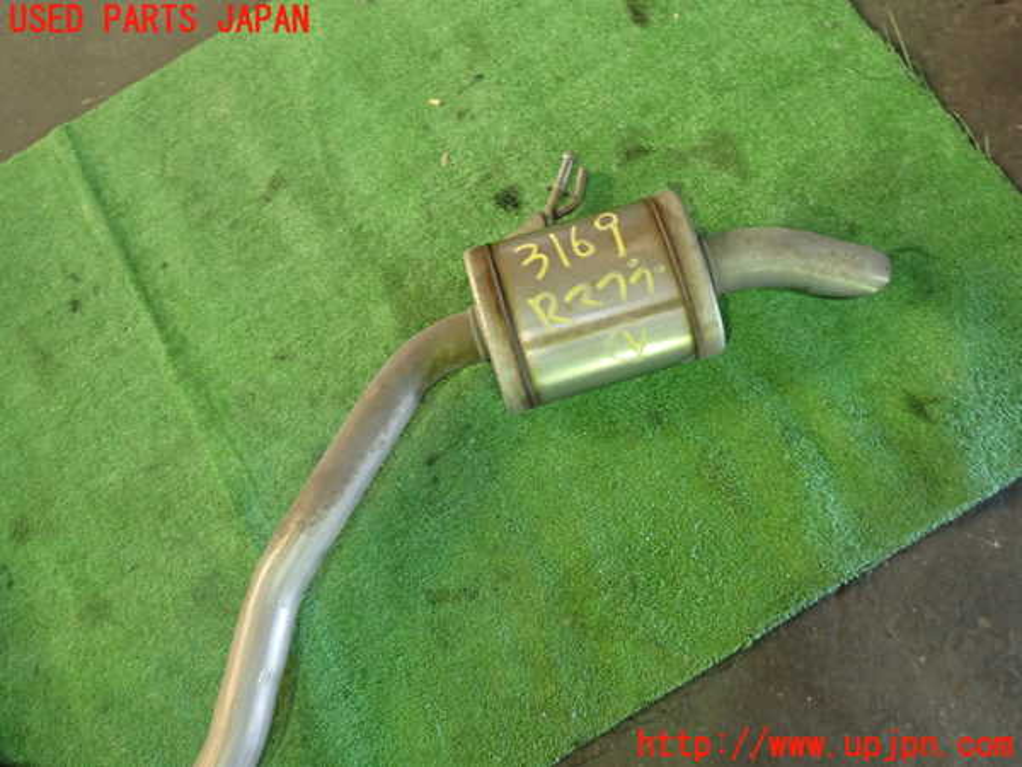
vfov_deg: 46.8
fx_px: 886
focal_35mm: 30
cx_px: 511
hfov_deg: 60.0
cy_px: 384
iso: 400
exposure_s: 1/30
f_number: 2.3
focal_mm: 5.4
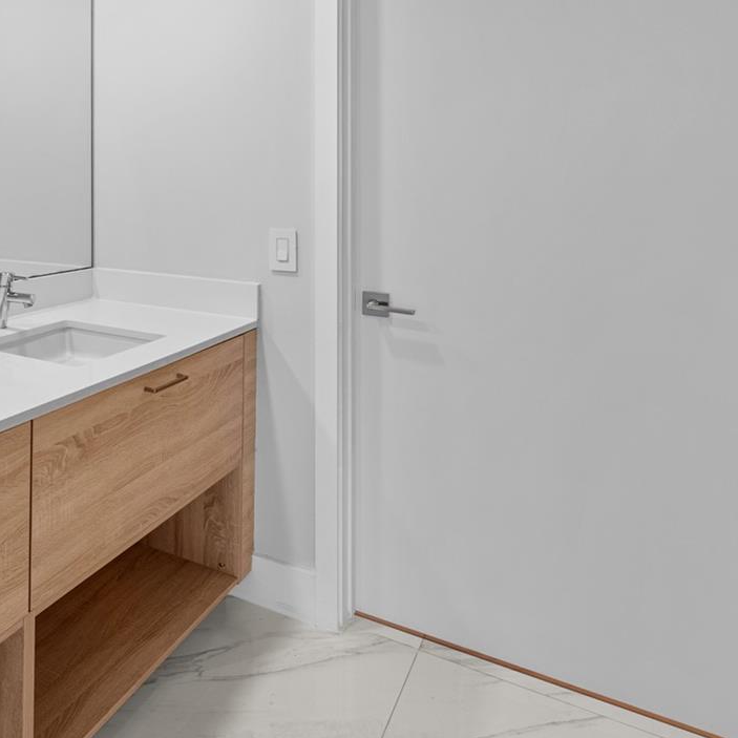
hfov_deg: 46.5
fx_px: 699
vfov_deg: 54.9
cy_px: 274
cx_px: -1
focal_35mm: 29
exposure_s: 1/3
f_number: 9
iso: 125
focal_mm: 10
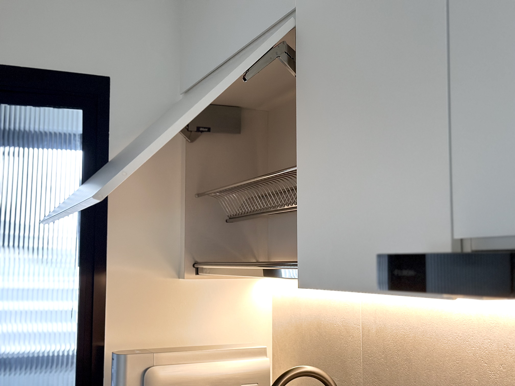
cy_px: 193
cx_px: 258
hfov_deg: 39.7
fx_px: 714
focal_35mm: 48
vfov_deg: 30.3
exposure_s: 1/33
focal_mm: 6.86
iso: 320
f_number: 1.78
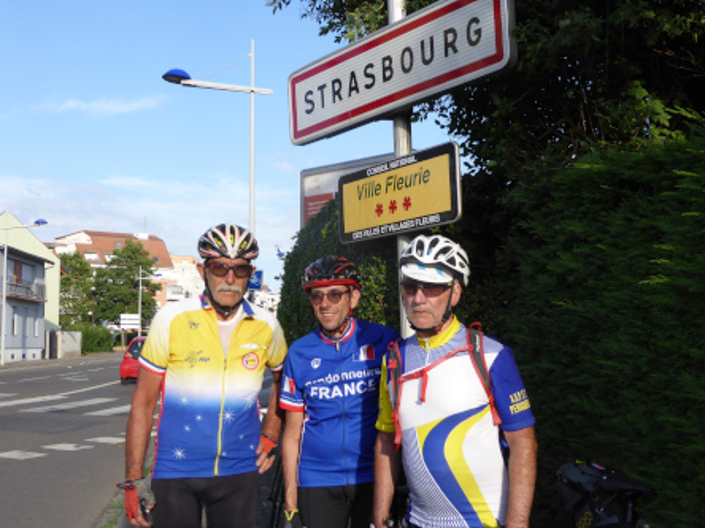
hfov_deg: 42.1
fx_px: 916
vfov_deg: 32.2
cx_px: 378
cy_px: 247
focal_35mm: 45
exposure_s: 1/400
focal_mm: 6.9
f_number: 3.9
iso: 100
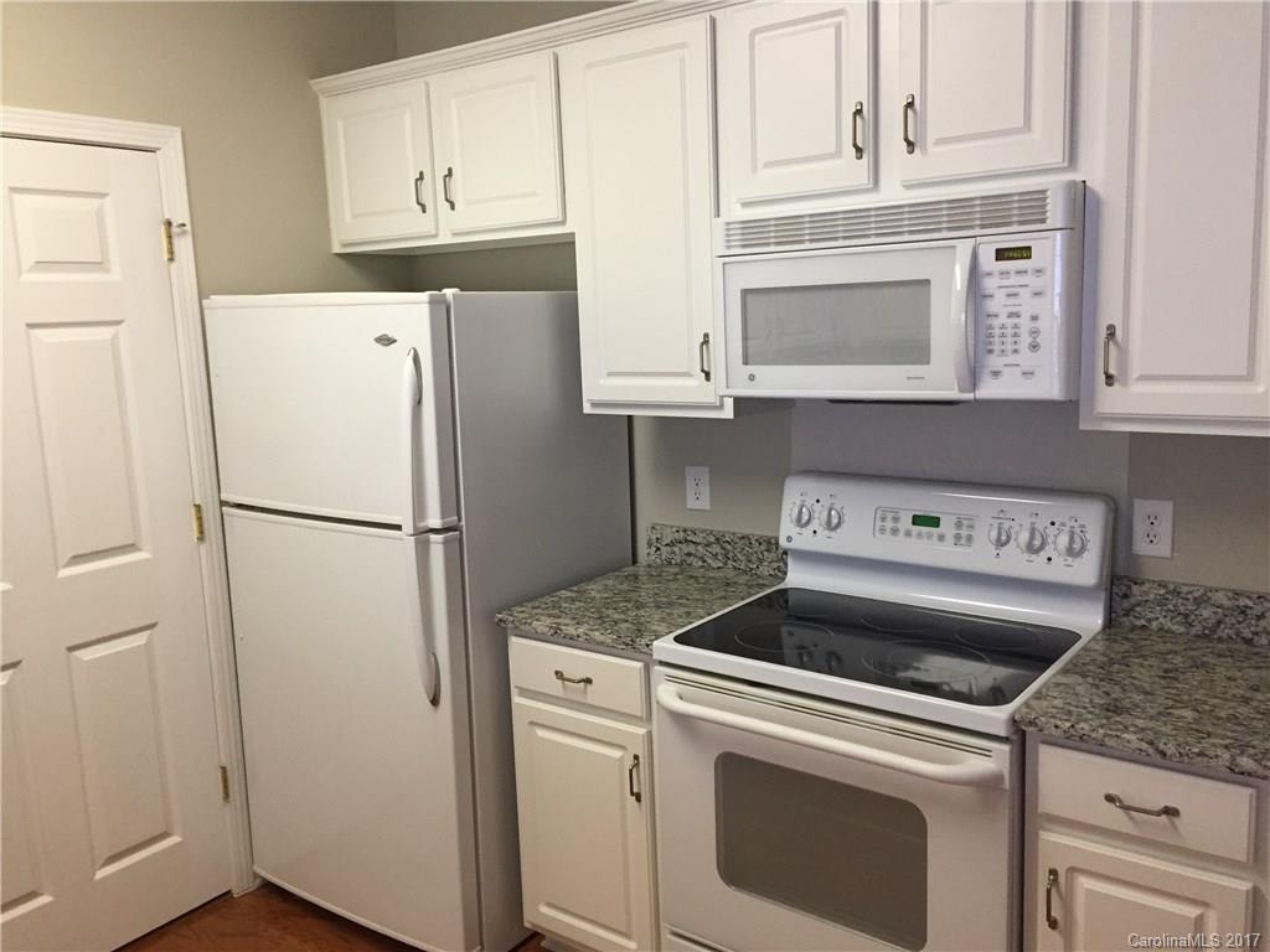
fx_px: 1064
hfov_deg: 61.7
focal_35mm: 29
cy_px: 476
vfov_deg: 48.2
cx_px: 635
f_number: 2.2
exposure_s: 1/30
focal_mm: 4.15
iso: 160
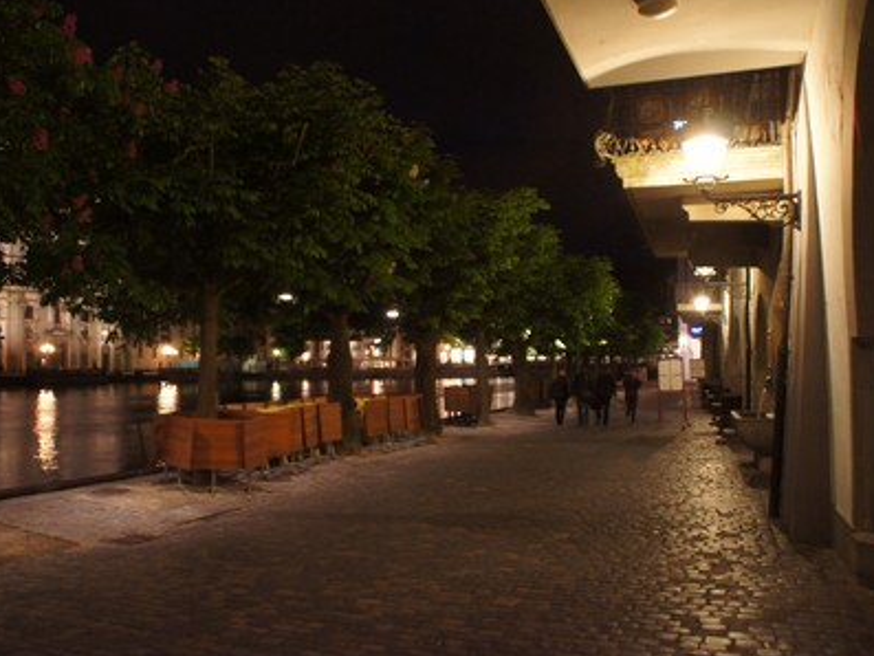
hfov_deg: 59.8
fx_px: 758
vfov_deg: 46.8
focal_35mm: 30
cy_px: 329
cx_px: 390
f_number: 3.5
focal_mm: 18
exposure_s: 1/30
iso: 6400
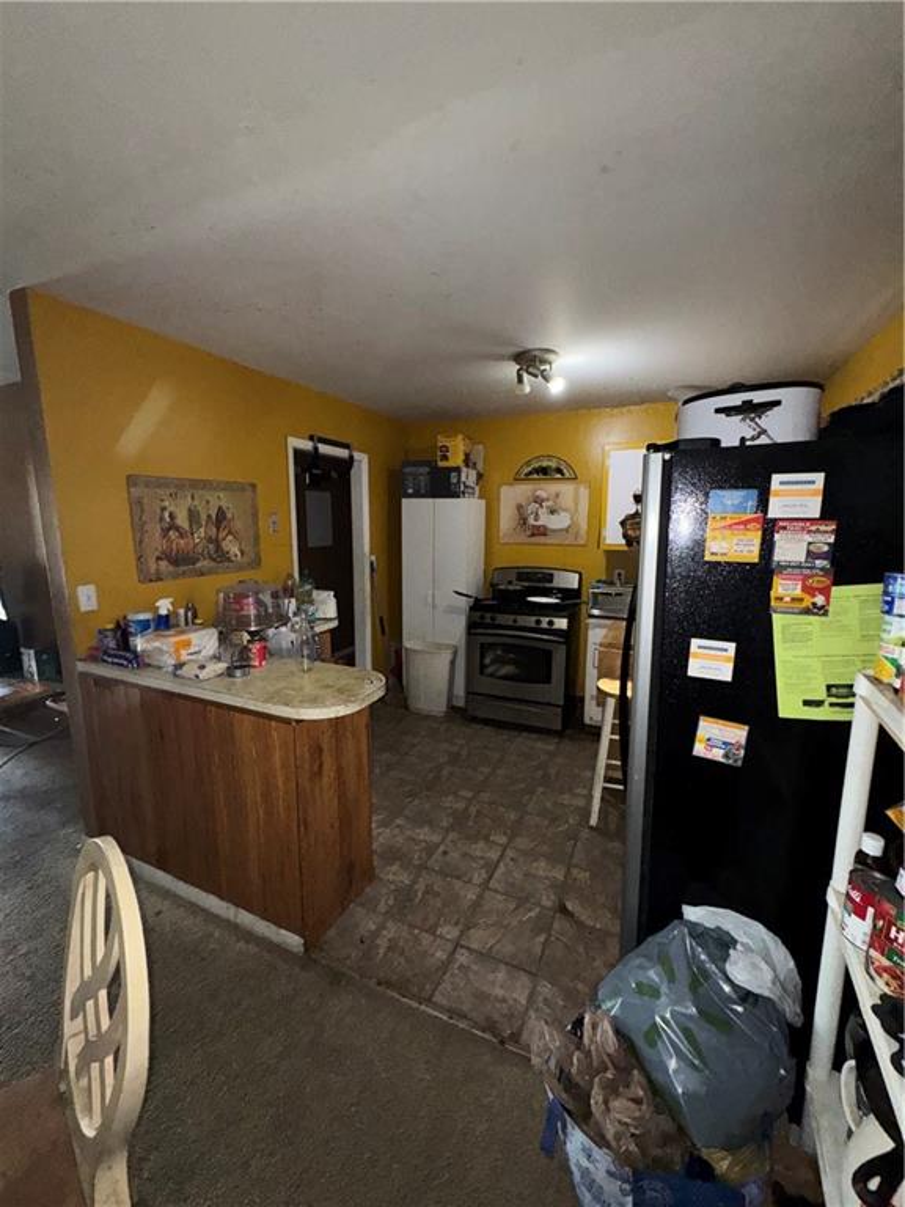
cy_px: 604
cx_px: 452
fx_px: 488
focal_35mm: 14
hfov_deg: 85.7
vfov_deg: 102.1
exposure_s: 1/54
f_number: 2.2
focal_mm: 2.22
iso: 200
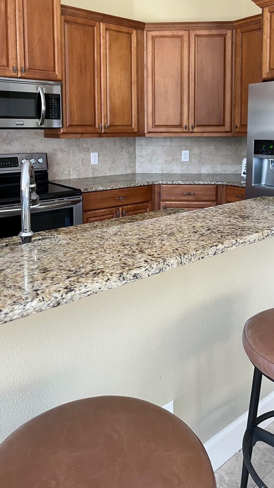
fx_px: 375
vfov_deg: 66.1
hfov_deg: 40.1
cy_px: 243
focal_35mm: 29
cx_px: 148
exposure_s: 1/60
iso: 200
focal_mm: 5.7
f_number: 1.5
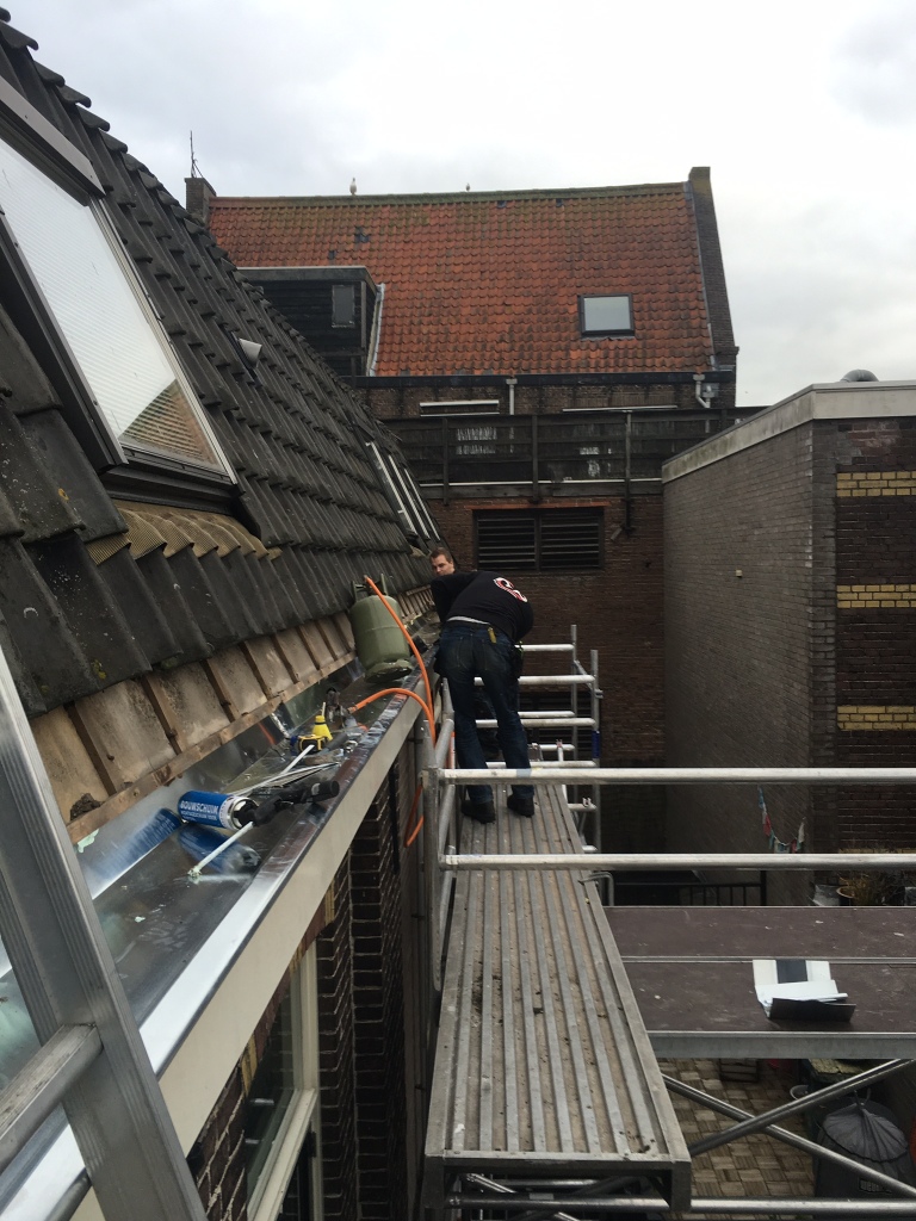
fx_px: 1023
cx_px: 458
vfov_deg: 61.7
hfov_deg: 48.2
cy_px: 610
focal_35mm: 29
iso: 25
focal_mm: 4.15
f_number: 2.2
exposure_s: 1/118
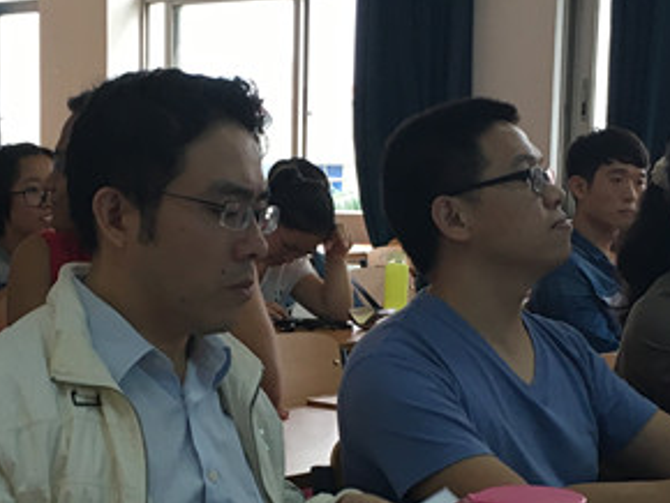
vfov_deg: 18.4
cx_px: 240
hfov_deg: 24.3
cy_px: 367
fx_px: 1550
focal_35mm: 80
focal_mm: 4.15
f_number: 2.2
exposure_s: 1/33
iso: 80
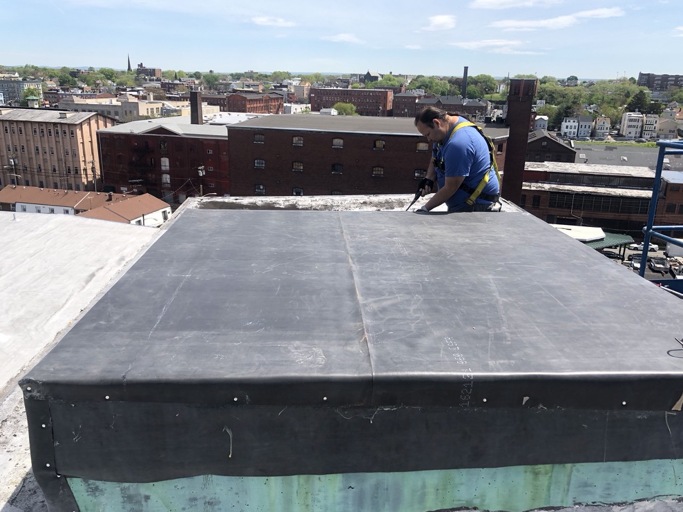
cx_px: 349
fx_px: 572
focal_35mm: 29
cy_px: 259
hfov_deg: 61.6
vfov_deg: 48.2
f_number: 1.8
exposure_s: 1/1333
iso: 20
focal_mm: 4
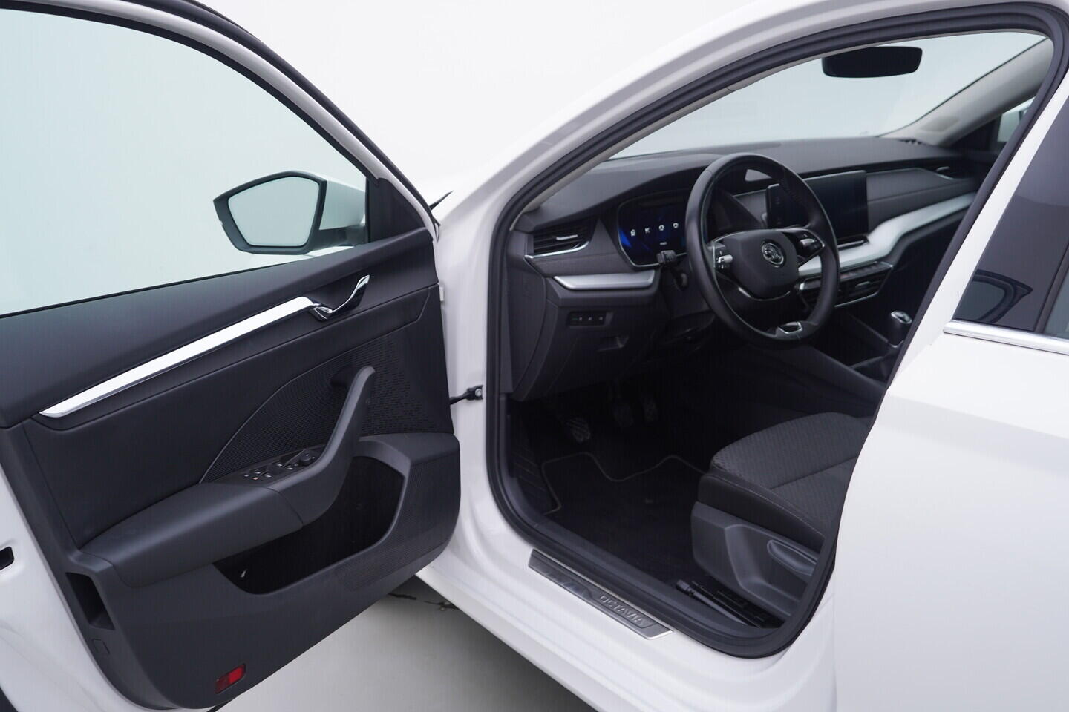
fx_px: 1069
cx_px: 534
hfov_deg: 53.1
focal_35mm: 36
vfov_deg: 36.9
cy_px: 356
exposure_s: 1/60
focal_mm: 24
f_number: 3.5
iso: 125
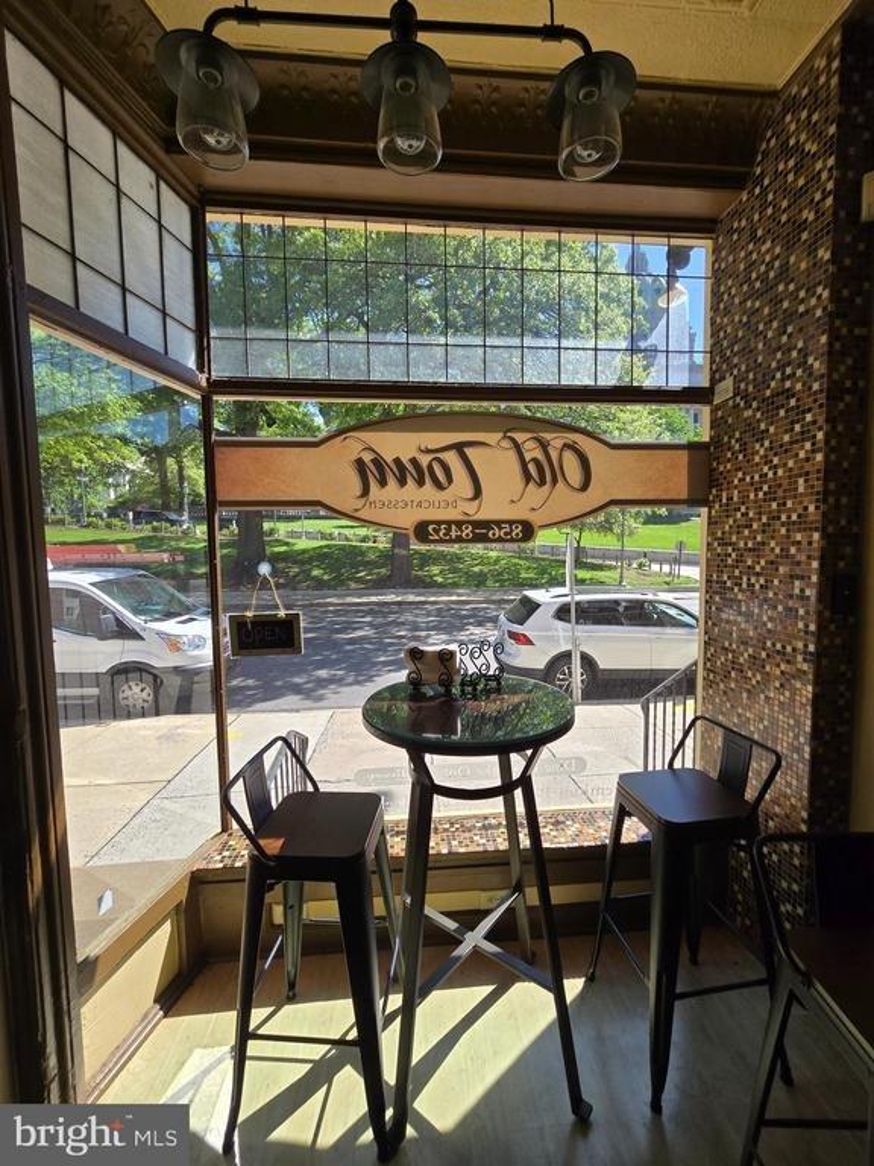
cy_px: 583
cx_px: 437
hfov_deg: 89.9
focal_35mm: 13
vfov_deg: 106.2
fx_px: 438
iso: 50
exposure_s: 1/767
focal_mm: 2.2
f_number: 2.2
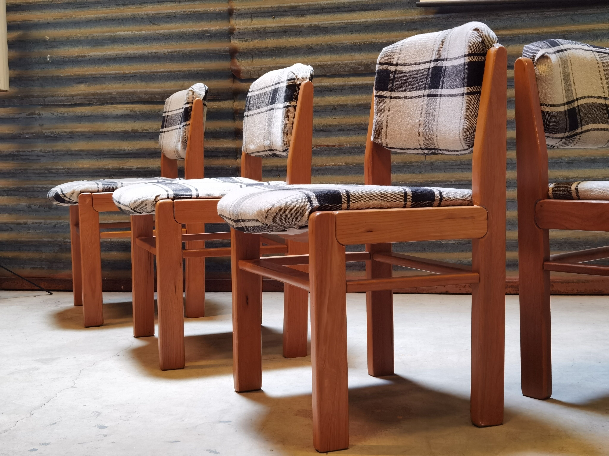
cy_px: 228
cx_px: 304
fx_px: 844
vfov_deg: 30.3
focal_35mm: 48
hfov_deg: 39.7
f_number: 1.9
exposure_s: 1/33.3
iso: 320
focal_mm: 6.71
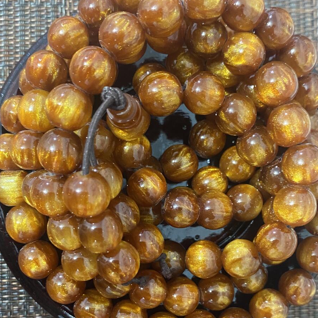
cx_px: 173
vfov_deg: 36.4
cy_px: 214
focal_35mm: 46
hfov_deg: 36.8
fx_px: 478
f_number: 1.8
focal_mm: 4.25
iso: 500
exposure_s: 1/25
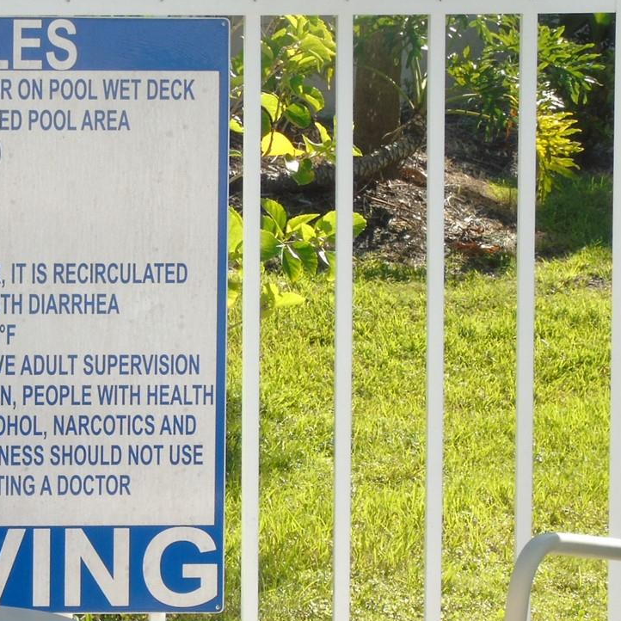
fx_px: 4932
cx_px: 22
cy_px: 452
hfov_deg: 7.2
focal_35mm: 243
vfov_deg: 7.2
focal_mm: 22
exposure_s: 1/60
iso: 80
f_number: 4.6
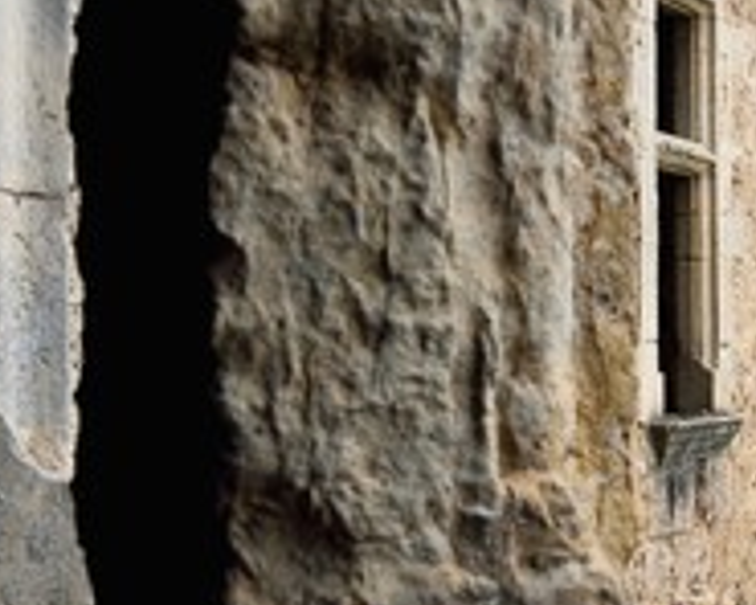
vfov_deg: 23.1
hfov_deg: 28.4
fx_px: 1477
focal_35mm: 66
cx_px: 535
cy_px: 323
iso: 1600
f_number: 16
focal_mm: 31
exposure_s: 1/100
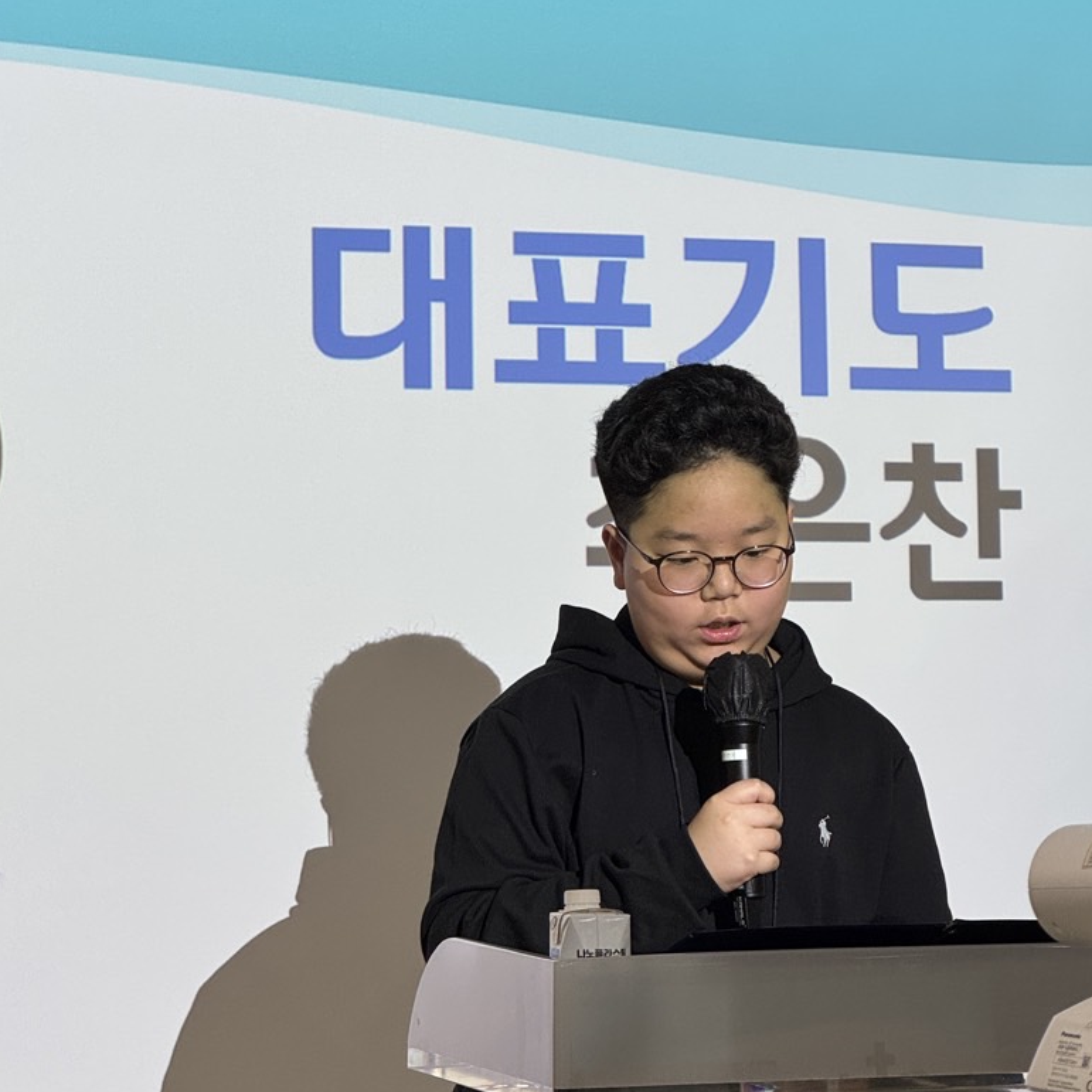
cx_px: 629
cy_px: 462
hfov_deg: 15.4
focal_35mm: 113
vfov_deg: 15.4
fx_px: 4033
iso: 125
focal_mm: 9
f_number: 2.8
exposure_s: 1/120
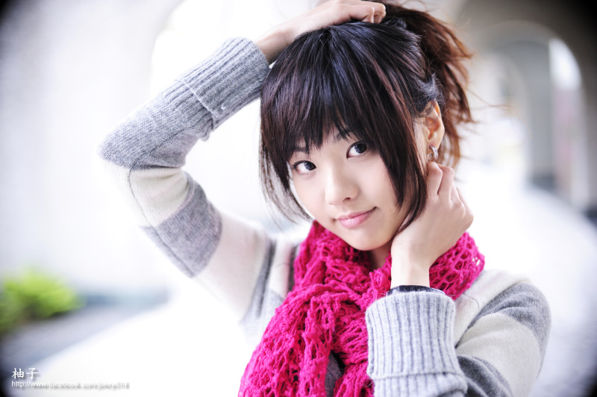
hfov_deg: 39.6
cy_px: 198
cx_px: 298
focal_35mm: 50
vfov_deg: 26.9
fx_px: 828
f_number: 2
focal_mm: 50
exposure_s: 1/200
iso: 400
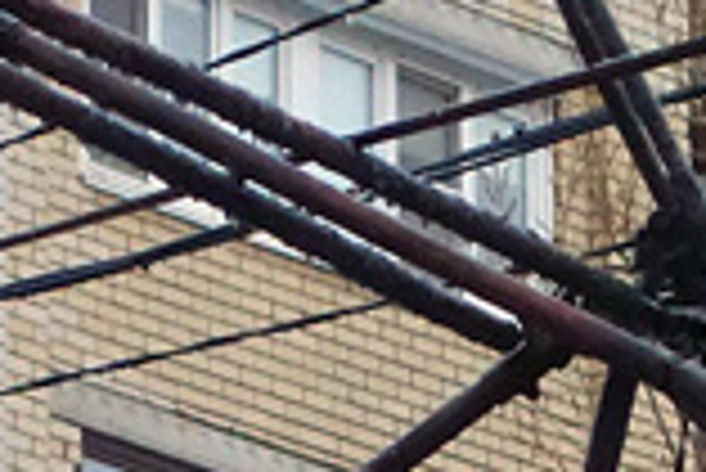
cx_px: 513
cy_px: 854
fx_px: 11267
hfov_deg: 3.6
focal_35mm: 574
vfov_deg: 2.4
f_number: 4
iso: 1600
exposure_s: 1/500
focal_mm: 27.86
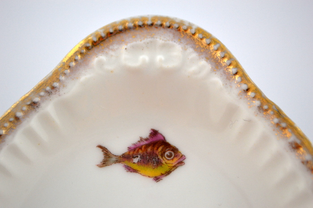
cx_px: 156
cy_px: 104
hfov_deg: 27.0
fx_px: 652
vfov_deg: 18.2
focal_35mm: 75
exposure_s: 1/80
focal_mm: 50
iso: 400
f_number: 5.6
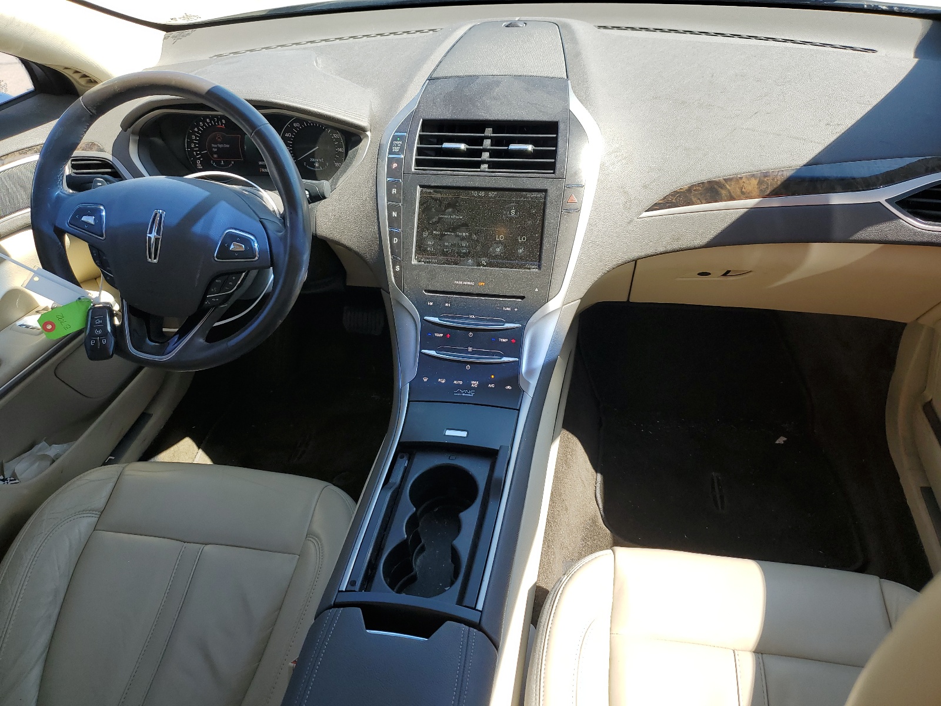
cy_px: 353
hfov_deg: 67.3
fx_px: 707
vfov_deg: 53.1
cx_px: 470
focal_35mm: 26
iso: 50
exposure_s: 1/417
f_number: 1.5
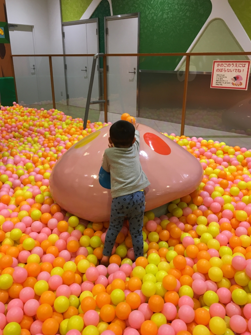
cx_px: 123
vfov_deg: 60.0
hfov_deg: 46.8
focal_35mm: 30
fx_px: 290
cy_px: 164
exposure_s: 1/30
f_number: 2.2
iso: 50
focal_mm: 4.15
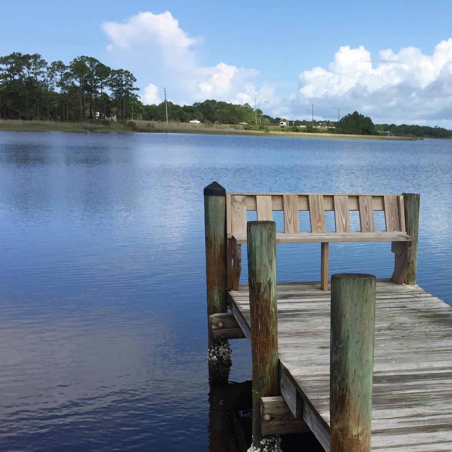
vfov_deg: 33.0
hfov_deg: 31.8
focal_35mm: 51
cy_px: 312
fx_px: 753
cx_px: 409
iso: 32
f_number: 2.2
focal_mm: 4.15
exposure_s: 1/1799
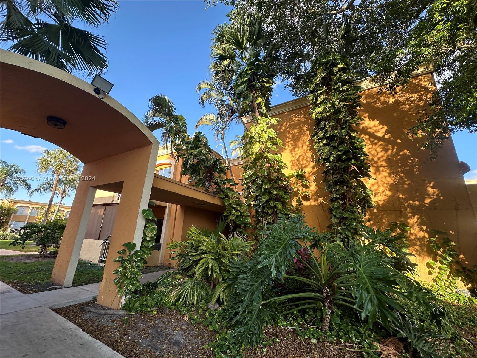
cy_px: 179
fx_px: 193
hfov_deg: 102.1
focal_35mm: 14
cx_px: 238
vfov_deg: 85.7
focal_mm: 2.22
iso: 40
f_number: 2.2
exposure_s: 1/267
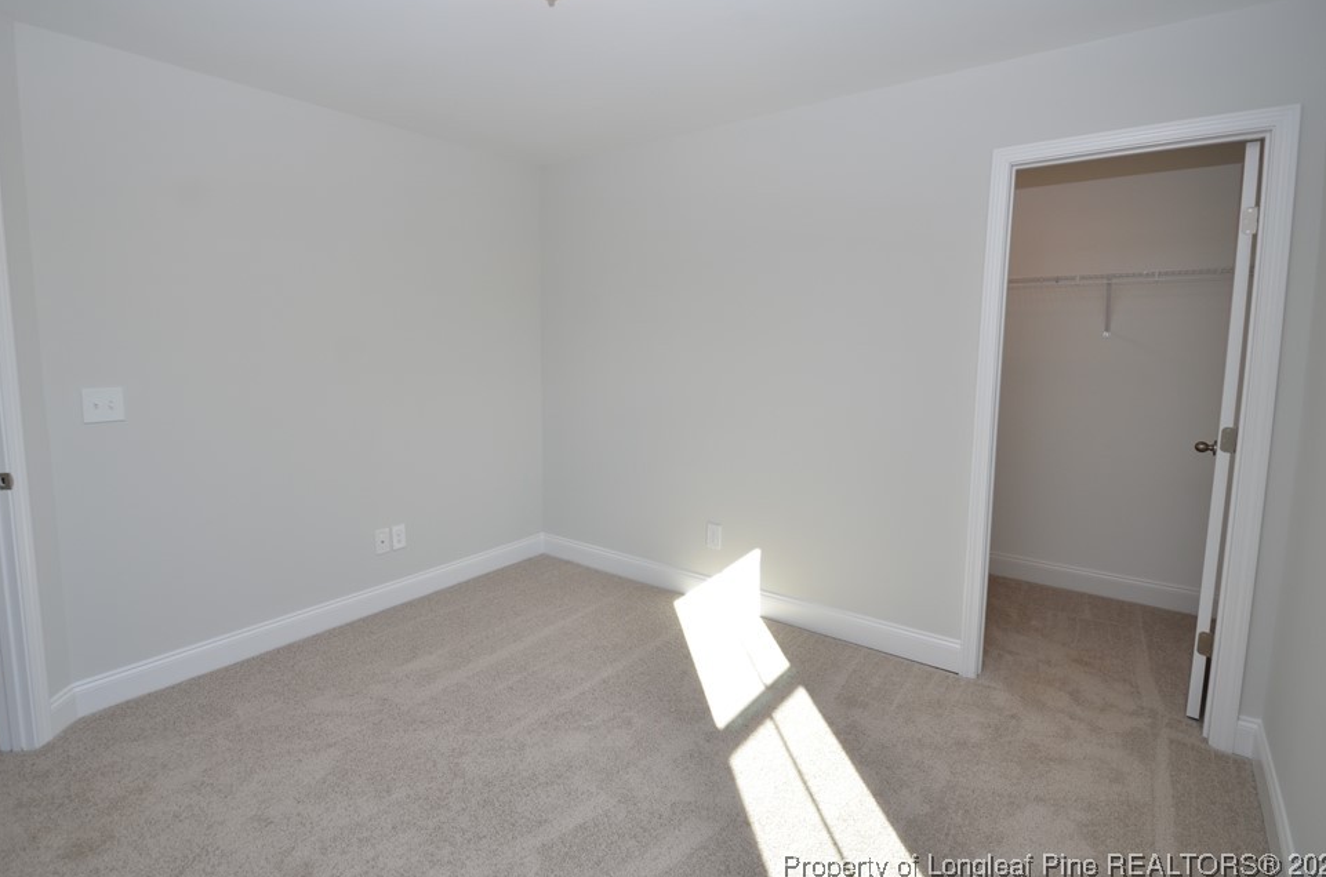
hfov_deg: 93.2
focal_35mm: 17
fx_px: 625
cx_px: 604
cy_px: 396
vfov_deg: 70.0
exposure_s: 1/125
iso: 200
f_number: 5.6
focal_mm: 10
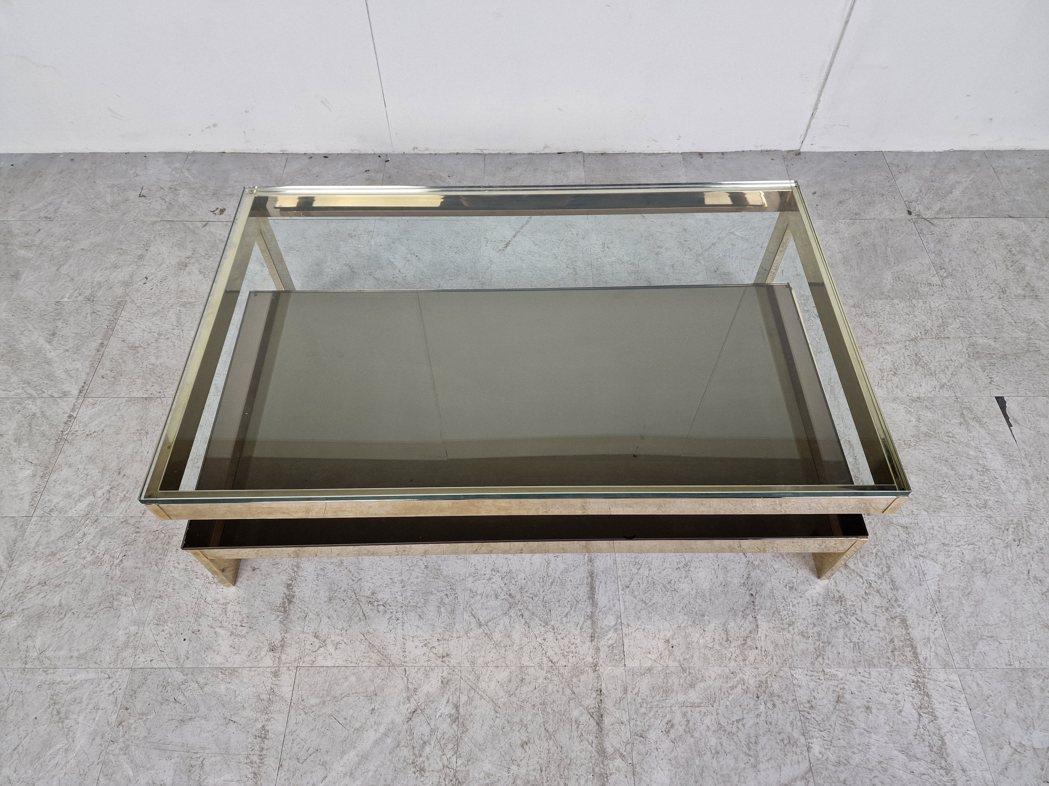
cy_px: 393
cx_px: 524
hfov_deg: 73.9
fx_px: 697
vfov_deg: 58.9
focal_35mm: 23
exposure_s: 1/180
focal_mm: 6.4
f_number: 1.8
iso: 125
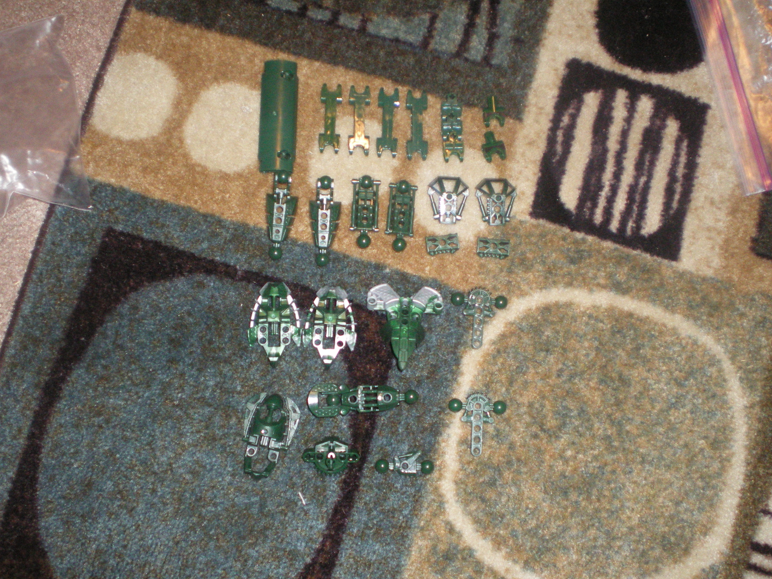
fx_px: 870
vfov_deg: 36.8
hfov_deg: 47.9
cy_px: 294
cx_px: 390
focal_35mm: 39
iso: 400
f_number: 3.1
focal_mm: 6.3
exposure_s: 1/50
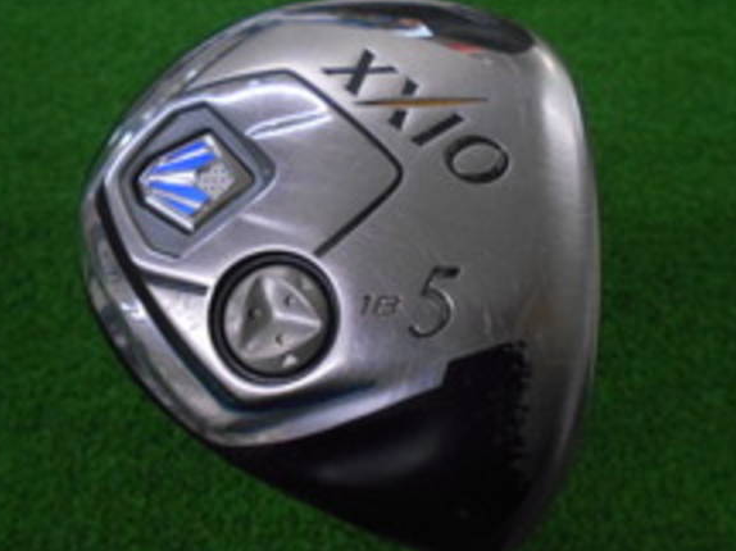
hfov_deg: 61.7
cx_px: 378
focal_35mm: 29
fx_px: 616
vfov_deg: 48.2
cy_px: 255
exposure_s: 1/200
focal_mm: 4.6
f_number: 3.2
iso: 800
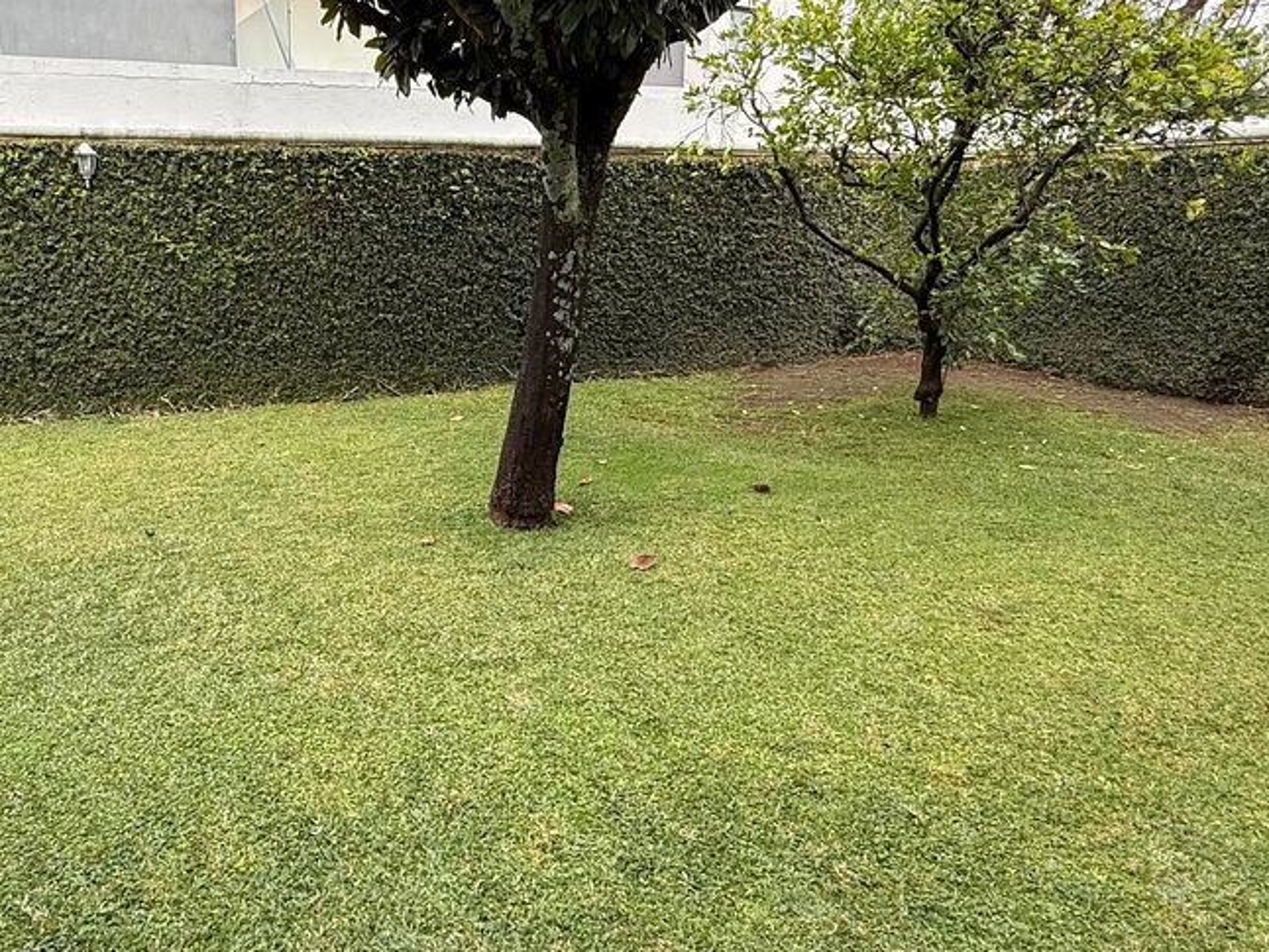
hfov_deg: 66.4
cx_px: 487
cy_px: 363
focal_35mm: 26
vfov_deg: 52.6
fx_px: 953
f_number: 2.2
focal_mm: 2.22
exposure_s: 1/400
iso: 64
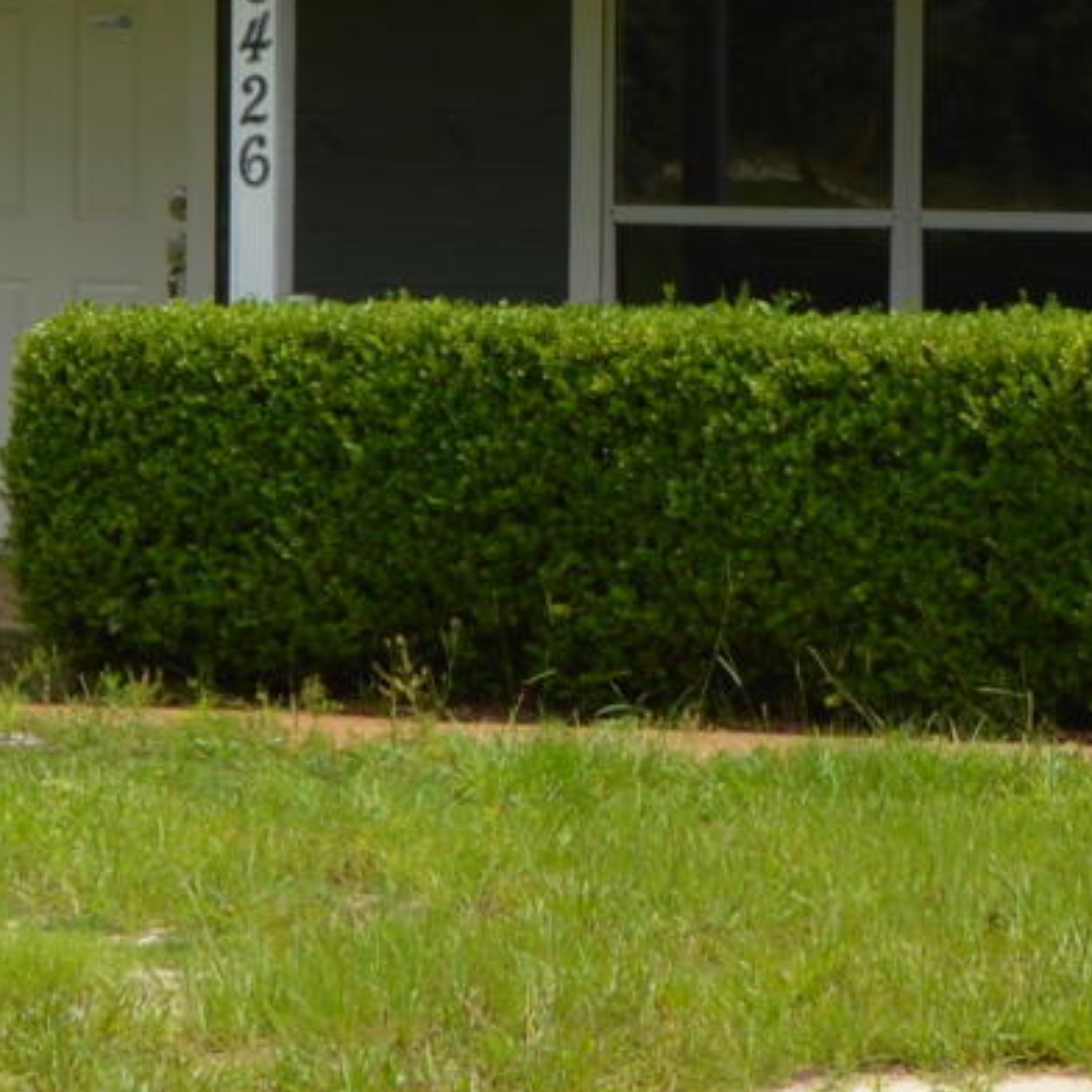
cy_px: 262
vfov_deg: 9.0
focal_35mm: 195
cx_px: 1089
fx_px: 6960
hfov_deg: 8.9
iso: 100
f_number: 9
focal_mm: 20
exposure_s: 1/200
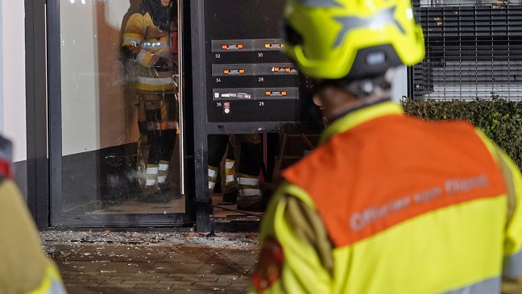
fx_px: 1454
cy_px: 55
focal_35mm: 105
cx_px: 125
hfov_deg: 20.2
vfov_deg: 11.5
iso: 5000
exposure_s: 1/160
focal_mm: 65
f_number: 4
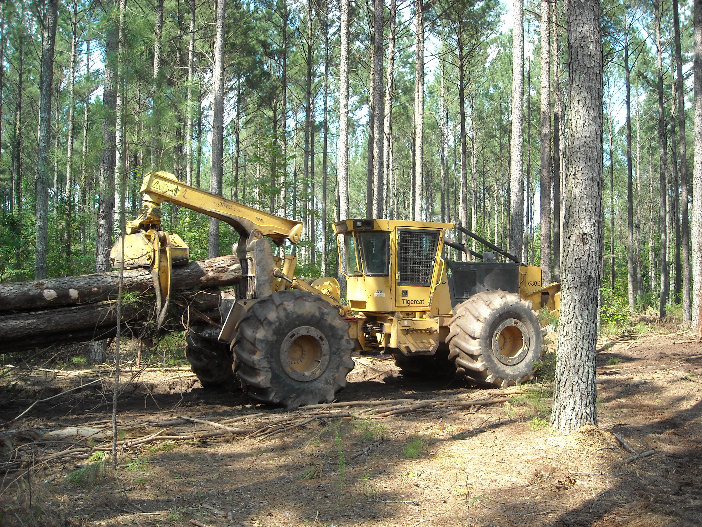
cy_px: 264
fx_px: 710
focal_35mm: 35
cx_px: 351
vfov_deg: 40.7
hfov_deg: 52.6
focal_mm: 5.7
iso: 64
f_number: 2.8
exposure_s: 1/218
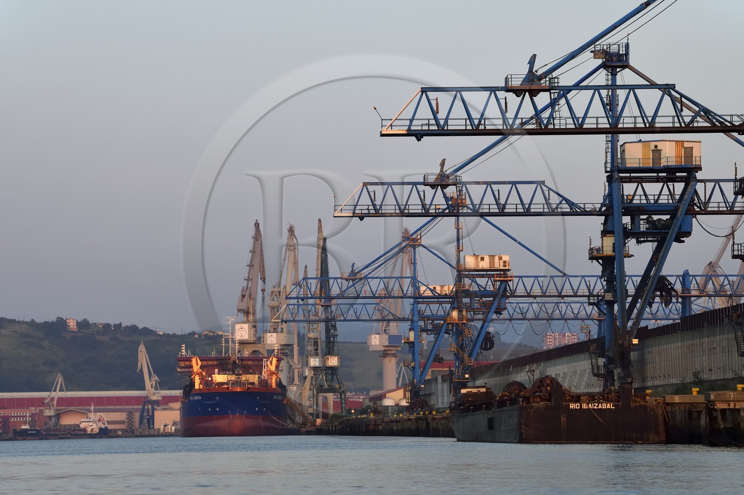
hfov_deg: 11.1
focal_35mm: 185
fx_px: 3820
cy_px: 248
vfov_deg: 7.4
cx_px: 372
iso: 400
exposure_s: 1/320
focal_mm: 185
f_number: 7.1
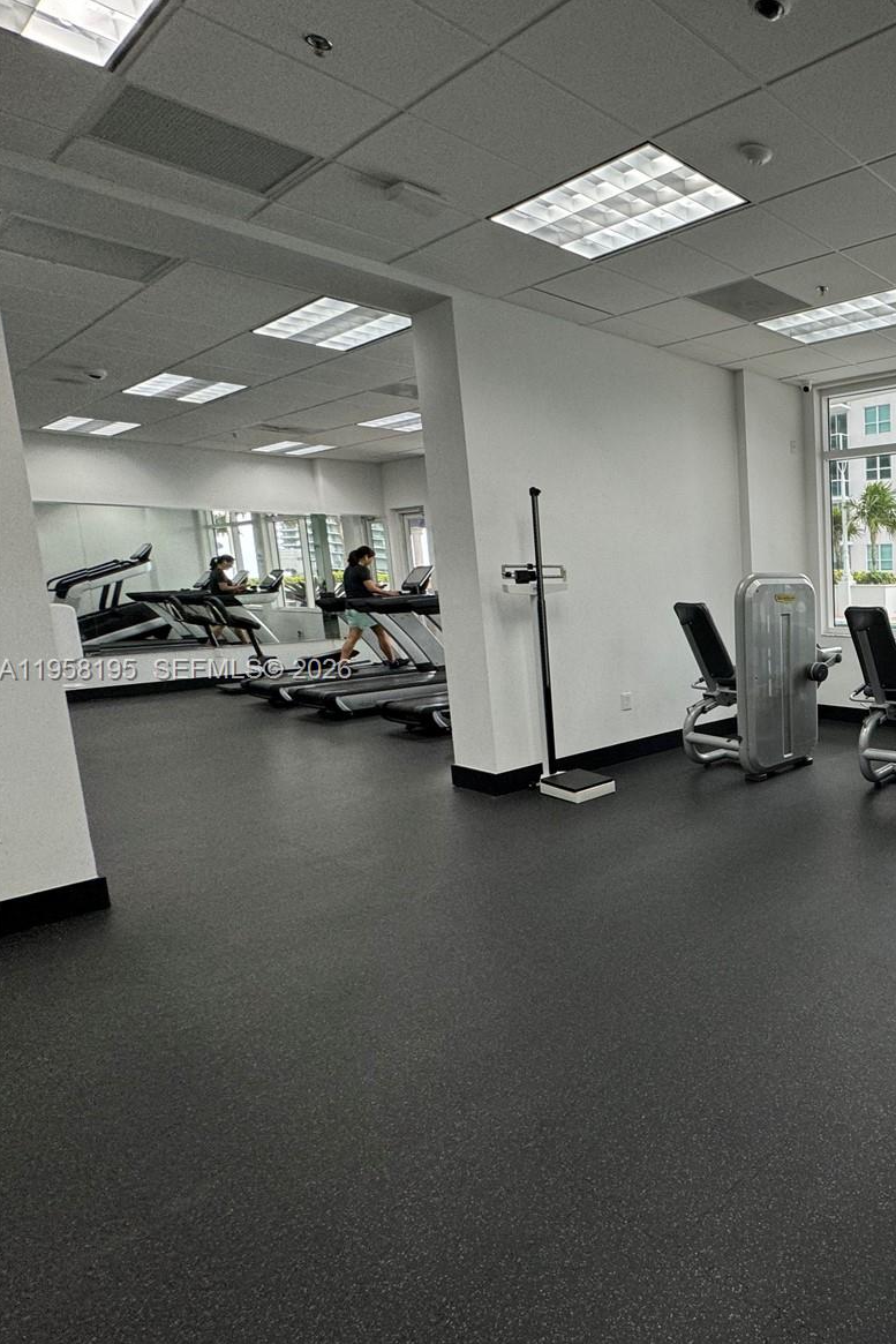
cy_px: 671
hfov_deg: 49.3
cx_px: 916
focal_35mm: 20
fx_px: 746
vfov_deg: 84.0
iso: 125
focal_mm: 2.22
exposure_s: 1/120
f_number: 2.2
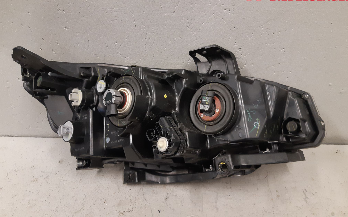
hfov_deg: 66.5
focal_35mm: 28
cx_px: 176
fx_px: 266
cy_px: 104
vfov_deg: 44.5
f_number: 1.7
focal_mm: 3.93
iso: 200
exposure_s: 1/50
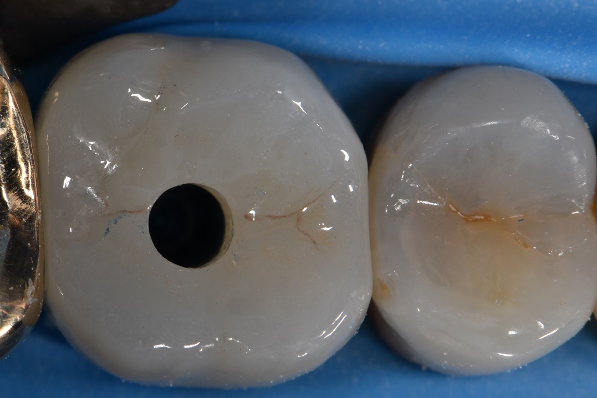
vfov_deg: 7.0
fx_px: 3265
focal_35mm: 197
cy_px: 190
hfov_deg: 10.4
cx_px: 223
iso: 200
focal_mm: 105
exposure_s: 1/160
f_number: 32
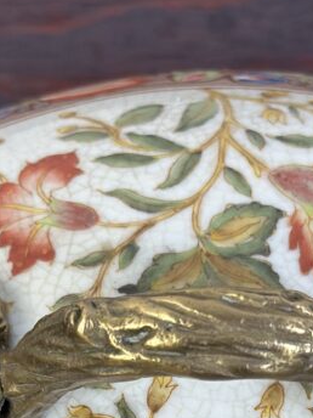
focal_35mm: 143
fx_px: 1724
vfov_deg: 13.6
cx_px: 211
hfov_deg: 10.4
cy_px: 430
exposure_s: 1/113
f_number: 1.78
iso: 64
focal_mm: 6.86
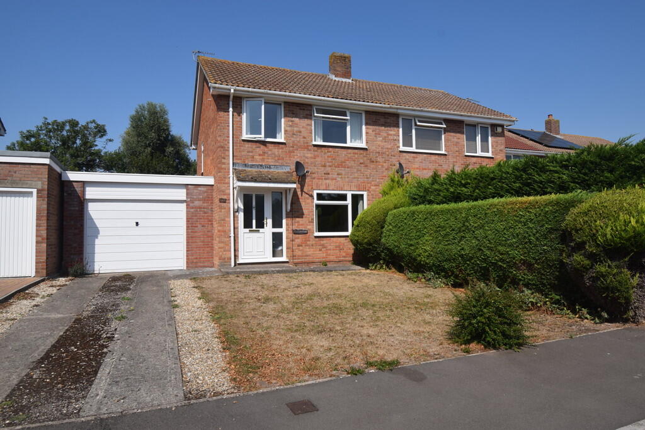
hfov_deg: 77.3
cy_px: 215
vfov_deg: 56.2
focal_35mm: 22
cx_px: 322
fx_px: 403
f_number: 11
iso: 200
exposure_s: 1/500
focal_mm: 15
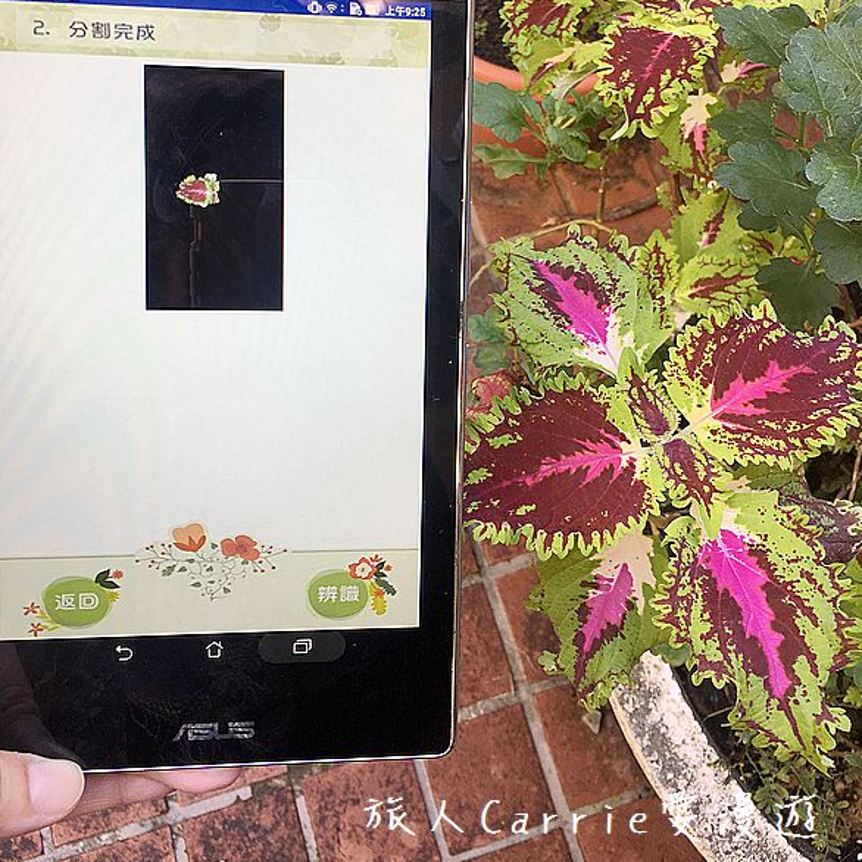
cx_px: 428
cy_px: 299
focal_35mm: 35
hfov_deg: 47.2
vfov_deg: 46.6
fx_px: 986
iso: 25
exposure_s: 1/60
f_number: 2.2
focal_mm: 4.15
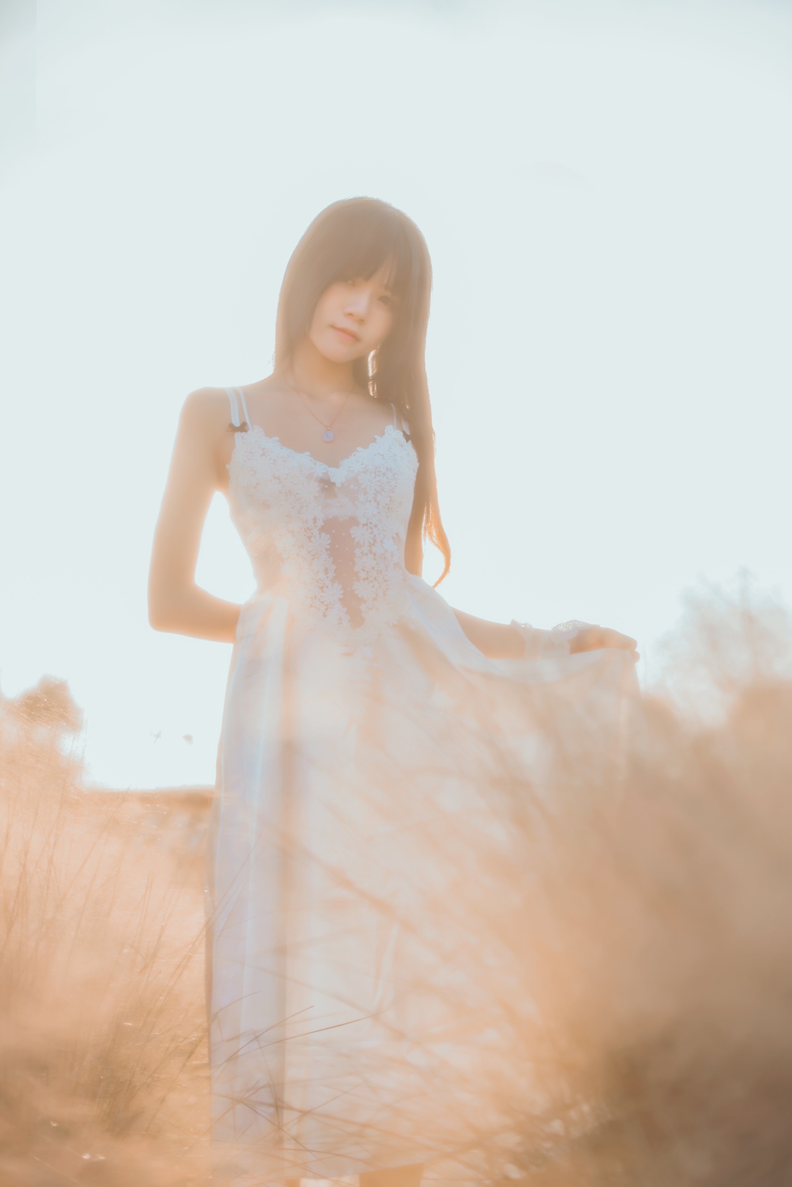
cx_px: 396
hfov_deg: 19.5
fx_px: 2309
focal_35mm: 70
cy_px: 594
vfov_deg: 28.8
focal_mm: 70
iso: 100
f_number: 2.8
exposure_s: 1/200
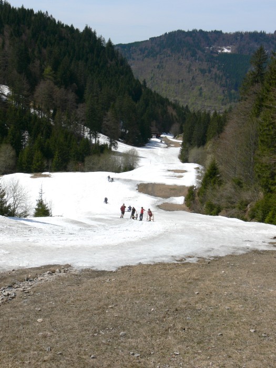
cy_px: 184
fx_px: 510
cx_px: 138
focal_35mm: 48
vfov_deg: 39.7
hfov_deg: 30.3
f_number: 6.3
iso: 80
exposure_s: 1/400
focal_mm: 10.1
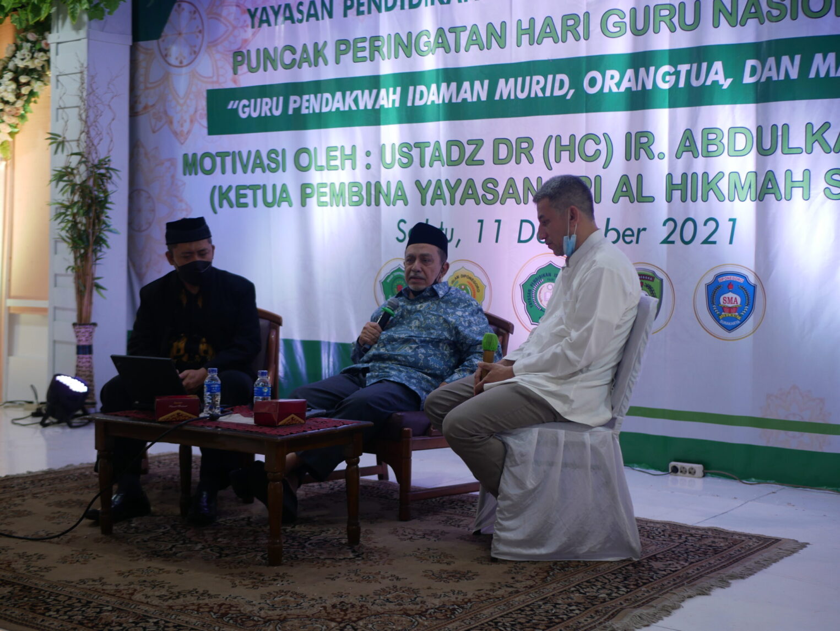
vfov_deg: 29.1
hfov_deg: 38.2
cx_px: 420
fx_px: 1214
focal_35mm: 50
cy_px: 316
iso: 200
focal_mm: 25
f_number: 2
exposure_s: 1/160
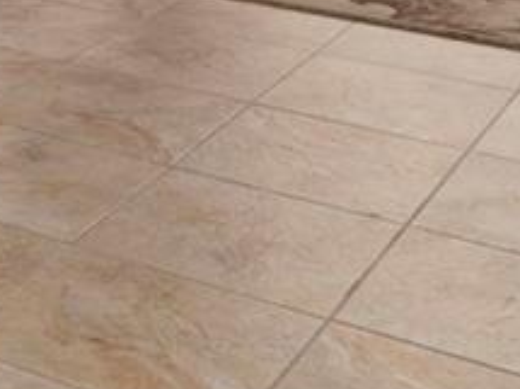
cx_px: -346
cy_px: -461
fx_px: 1566
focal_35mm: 104
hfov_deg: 16.5
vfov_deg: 12.1
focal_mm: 14.6
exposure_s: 1/3
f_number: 10
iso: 400
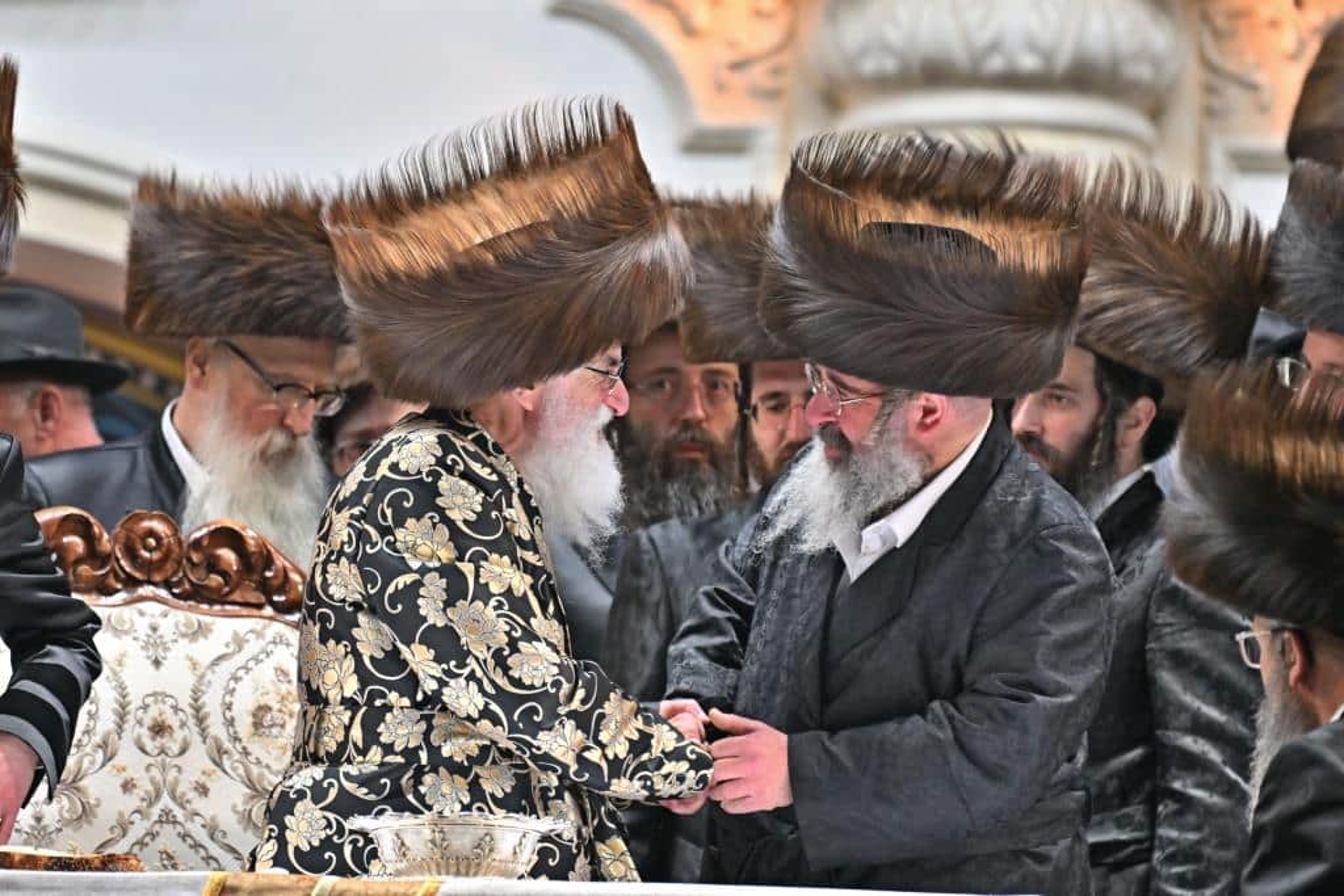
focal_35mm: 300
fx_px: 11201
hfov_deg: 6.9
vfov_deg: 4.6
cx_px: 672
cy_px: 448
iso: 800
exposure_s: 1/640
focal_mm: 200
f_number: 2.8
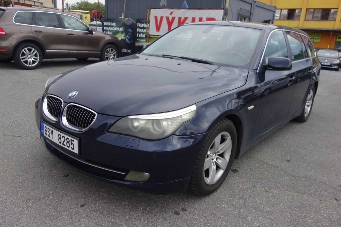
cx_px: 170
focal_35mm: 28
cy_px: 114
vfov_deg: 46.4
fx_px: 265
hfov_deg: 65.5
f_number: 2
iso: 125
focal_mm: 10.4
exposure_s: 1/1250
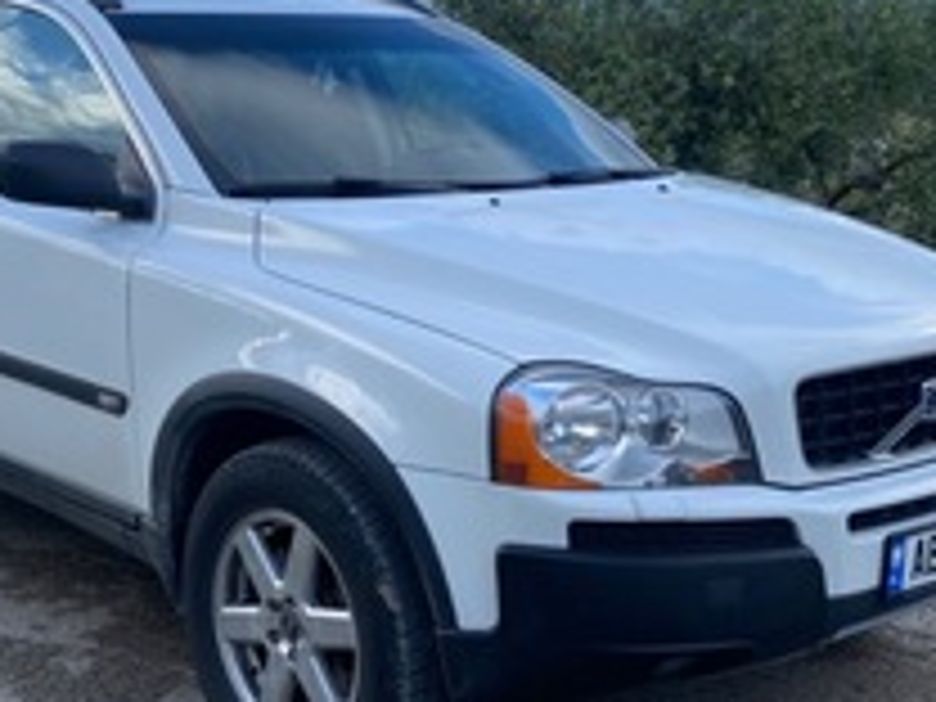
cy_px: 333
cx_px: 338
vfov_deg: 32.2
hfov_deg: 41.7
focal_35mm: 45
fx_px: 1217
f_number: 1.8
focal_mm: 4.25
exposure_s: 1/934
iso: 32
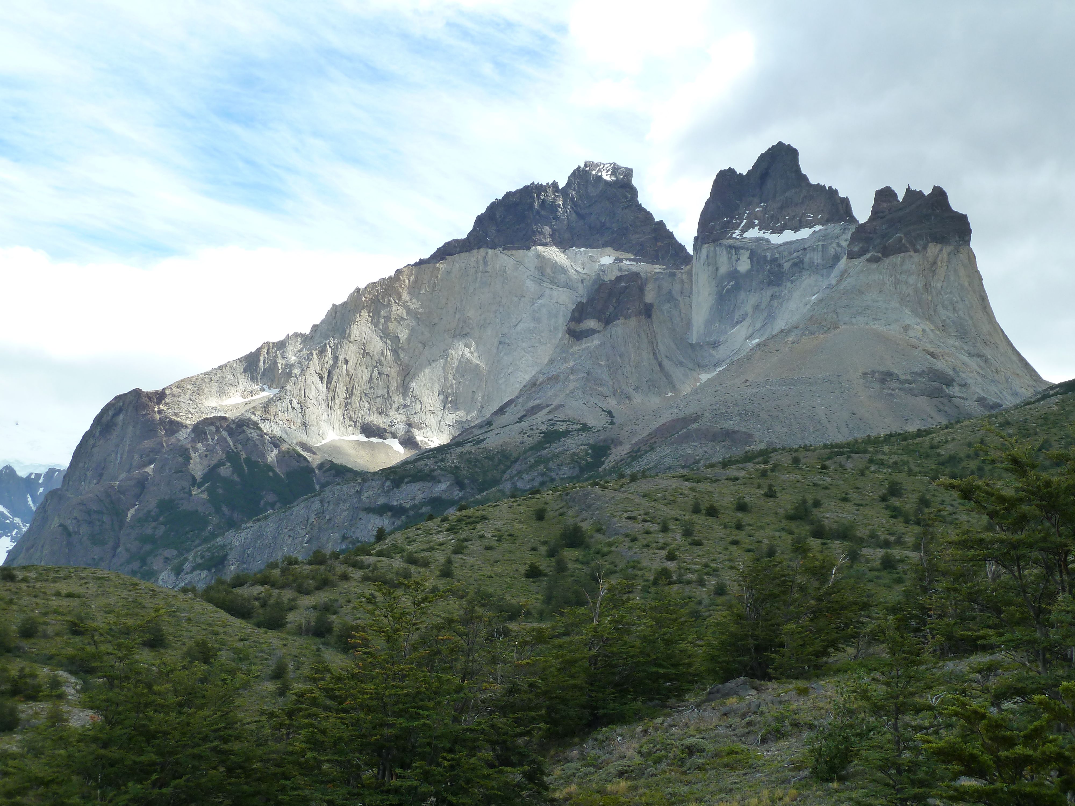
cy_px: 403
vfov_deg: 34.3
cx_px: 538
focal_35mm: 42
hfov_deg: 44.8
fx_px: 1304
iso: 125
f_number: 4
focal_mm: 6.9
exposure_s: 1/400
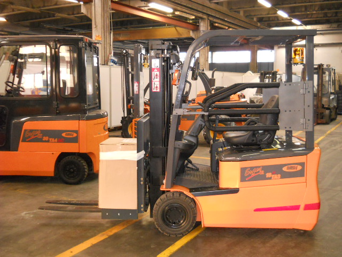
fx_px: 405
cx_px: 171
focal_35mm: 41
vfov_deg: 35.1
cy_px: 128
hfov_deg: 45.8
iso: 500
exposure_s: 1/30
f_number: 3.1
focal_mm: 6.72
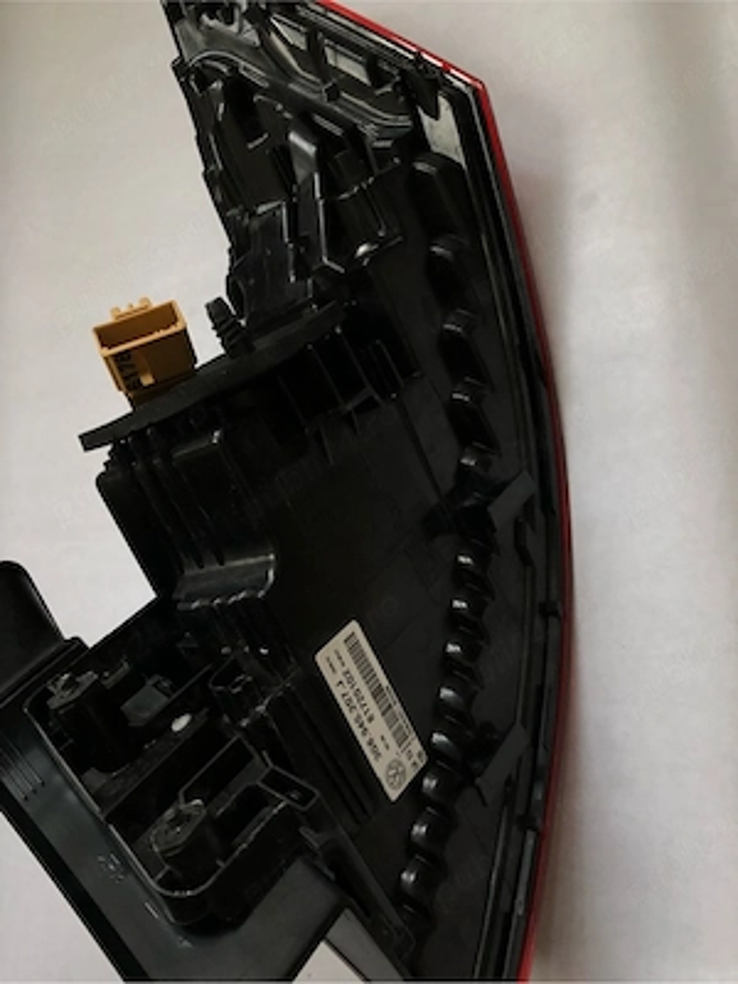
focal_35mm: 28
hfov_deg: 49.7
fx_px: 796
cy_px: 492
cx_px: 369
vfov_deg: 63.4
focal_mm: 4
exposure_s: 1/15
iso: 100
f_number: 1.8
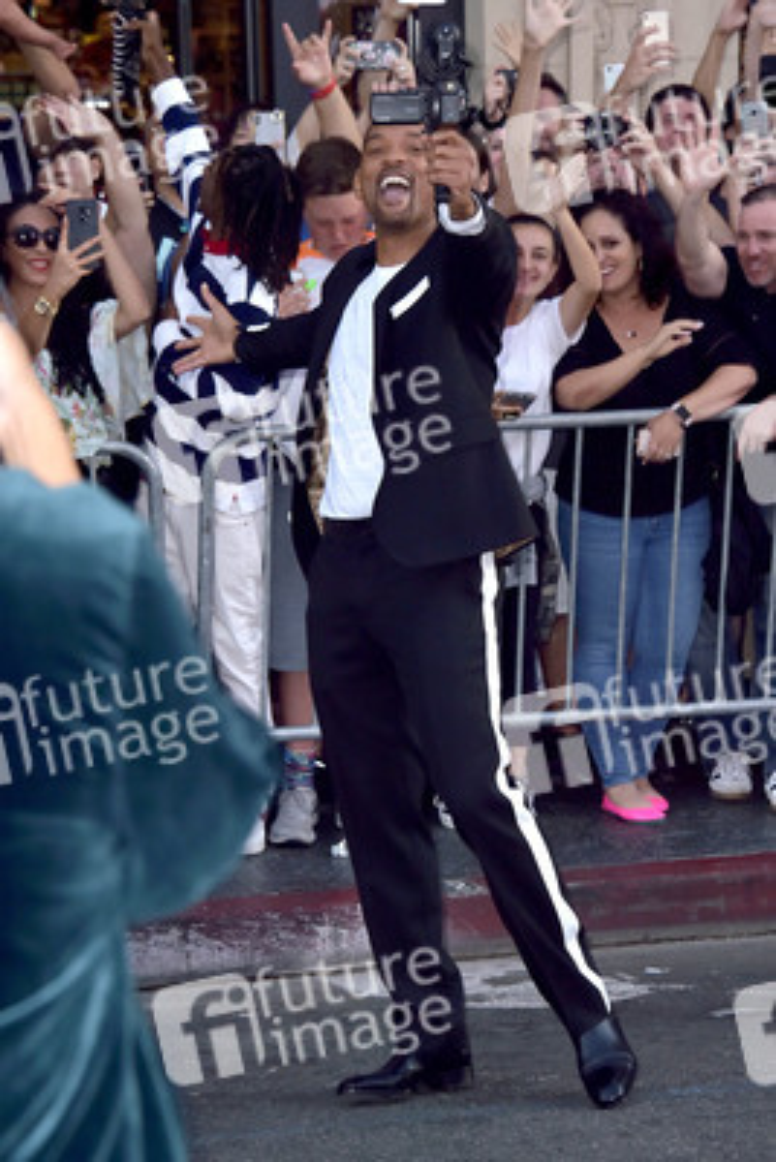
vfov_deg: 18.3
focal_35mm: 112
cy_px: 581
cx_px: 388
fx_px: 3618
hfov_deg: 12.2
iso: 800
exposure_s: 1/250
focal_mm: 112
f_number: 7.1
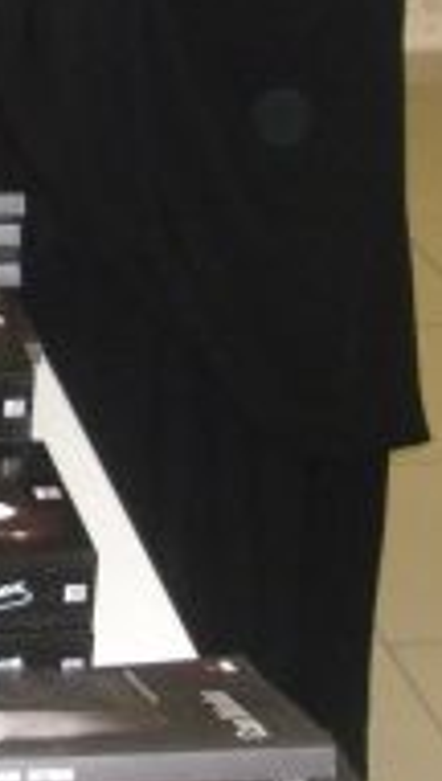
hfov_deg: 9.1
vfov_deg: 16.8
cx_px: -487
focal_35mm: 124
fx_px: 2573
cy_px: -25
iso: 400
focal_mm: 6
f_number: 2.8
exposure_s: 1/45
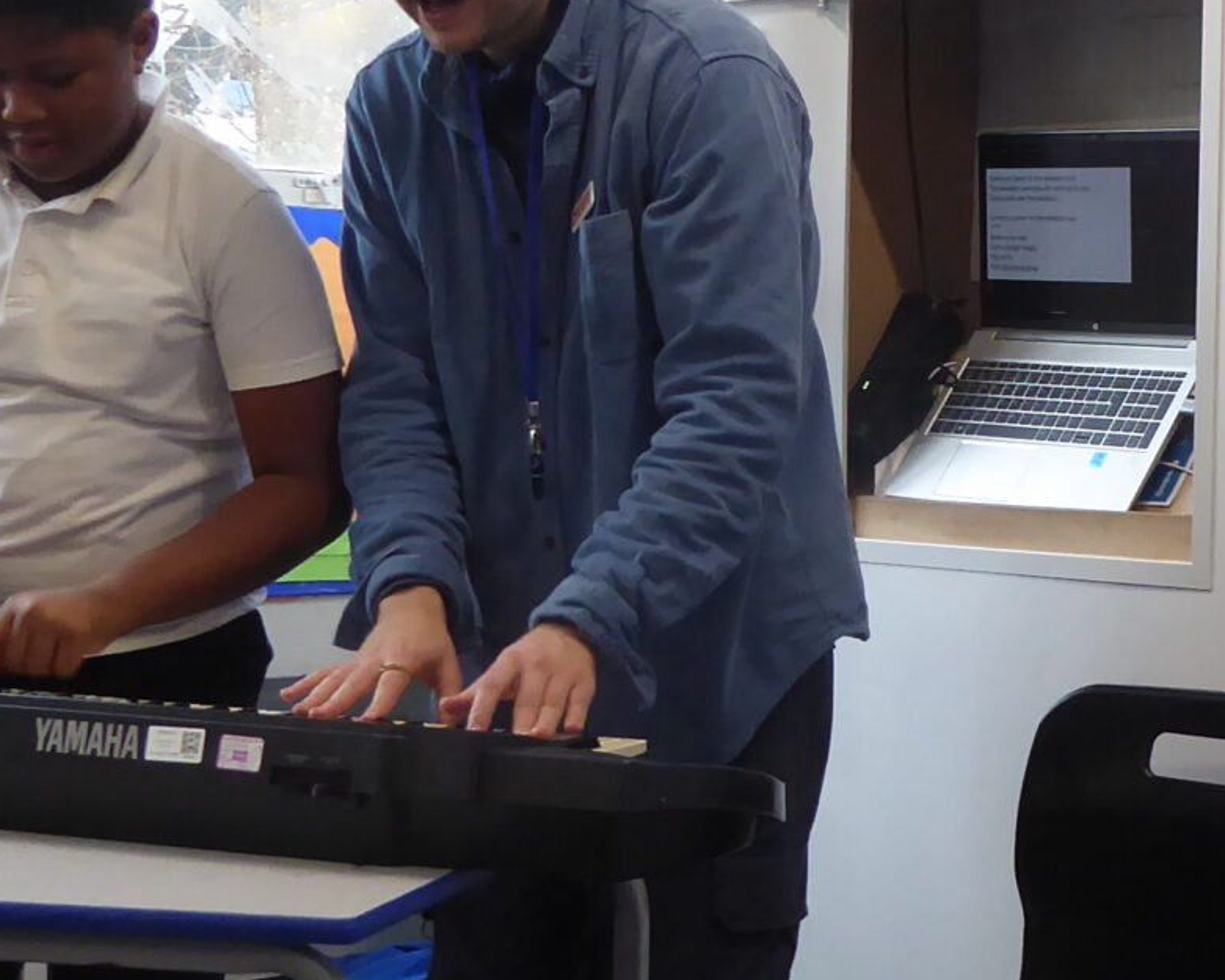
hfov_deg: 23.3
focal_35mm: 80
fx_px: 2901
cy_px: 558
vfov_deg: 19.2
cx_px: 1082
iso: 250
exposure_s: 1/60
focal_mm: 4.3
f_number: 3.3
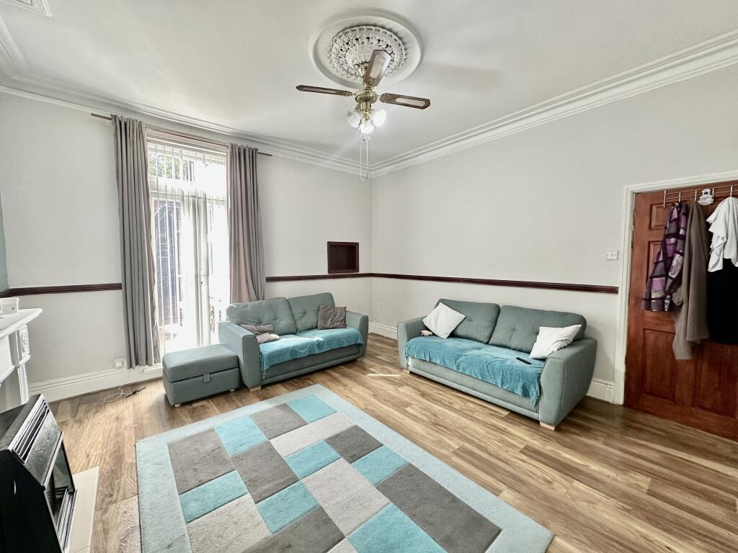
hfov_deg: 102.1
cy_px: 276
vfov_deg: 85.7
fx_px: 298
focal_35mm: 14
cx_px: 369
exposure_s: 1/99
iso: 160
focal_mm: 2.22
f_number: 2.2
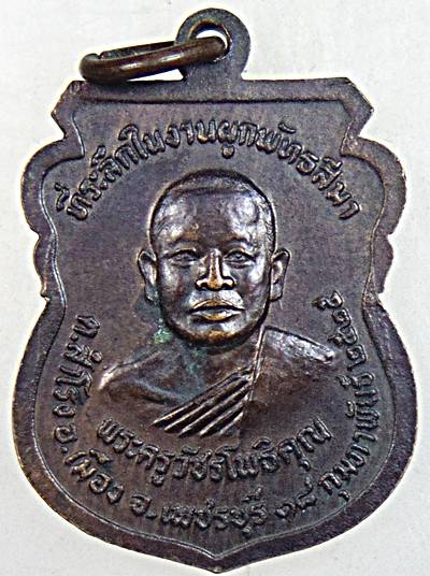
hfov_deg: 20.7
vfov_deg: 27.4
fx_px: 1180
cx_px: 215
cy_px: 288
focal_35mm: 71
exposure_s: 1/60
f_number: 3.7
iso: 80
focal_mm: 12.8
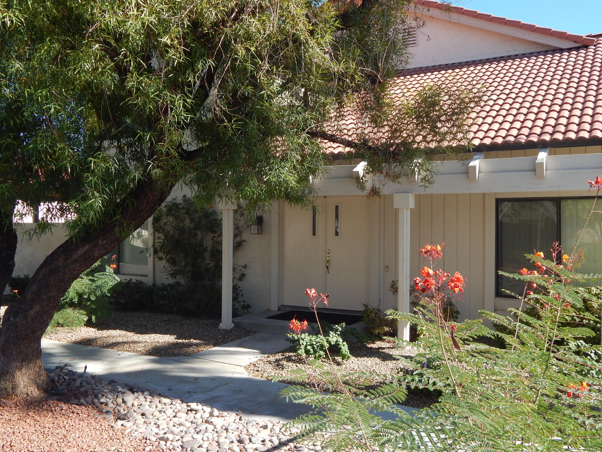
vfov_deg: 40.7
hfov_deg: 52.6
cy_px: 226
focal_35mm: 35
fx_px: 609
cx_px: 301
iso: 125
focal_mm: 6.1
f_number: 3.3
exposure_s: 1/500
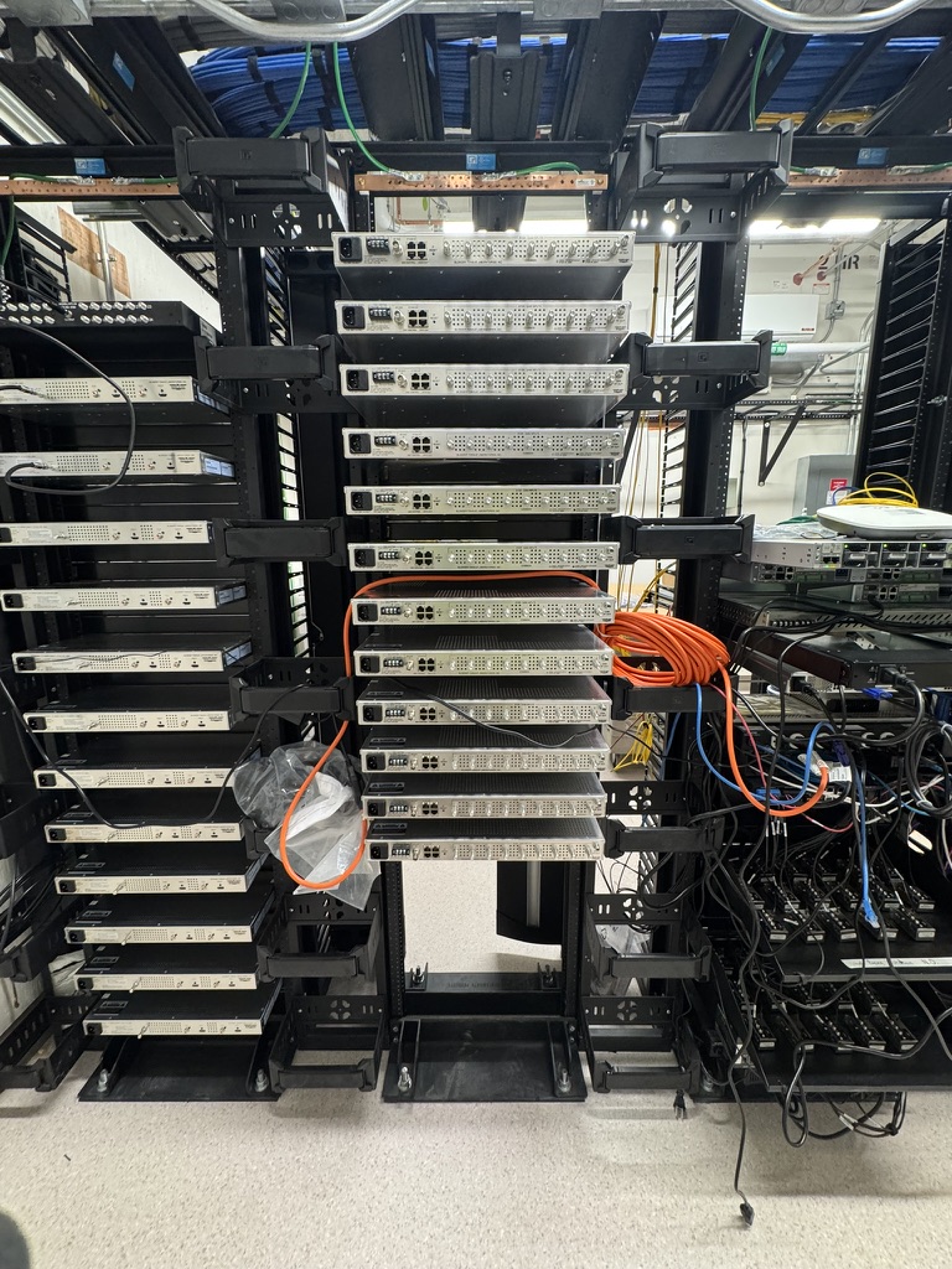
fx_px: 513
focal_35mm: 14
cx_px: 476
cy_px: 634
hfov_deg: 85.7
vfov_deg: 102.1
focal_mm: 2.22
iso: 320
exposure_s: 1/60
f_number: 2.2
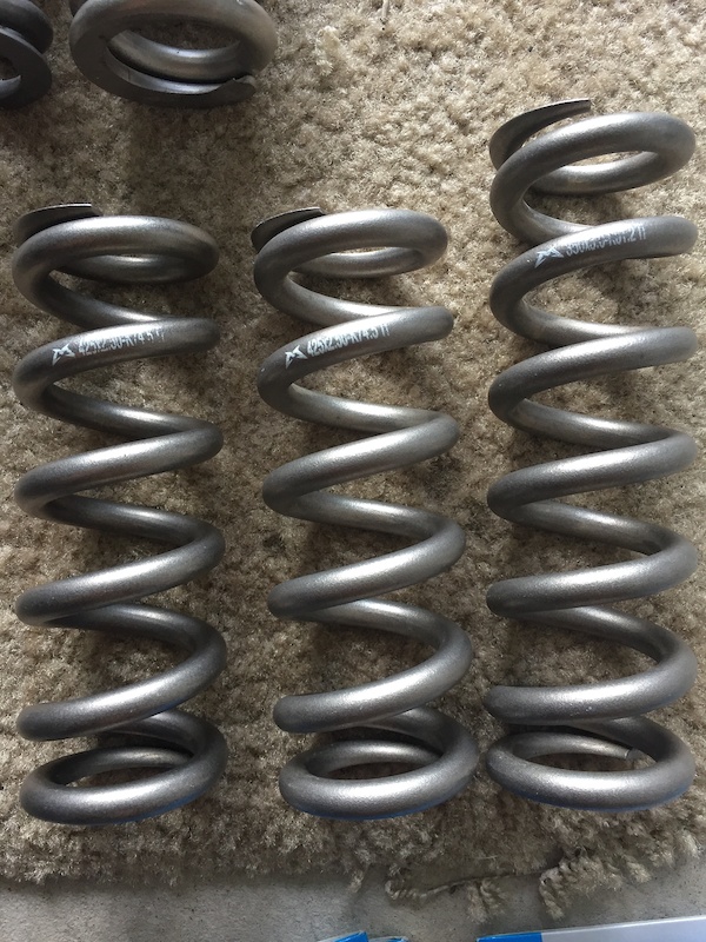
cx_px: 353
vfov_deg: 61.7
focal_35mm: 29
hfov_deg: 48.2
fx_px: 789
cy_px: 471
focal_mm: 4.15
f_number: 2.2
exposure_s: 1/30
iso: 50
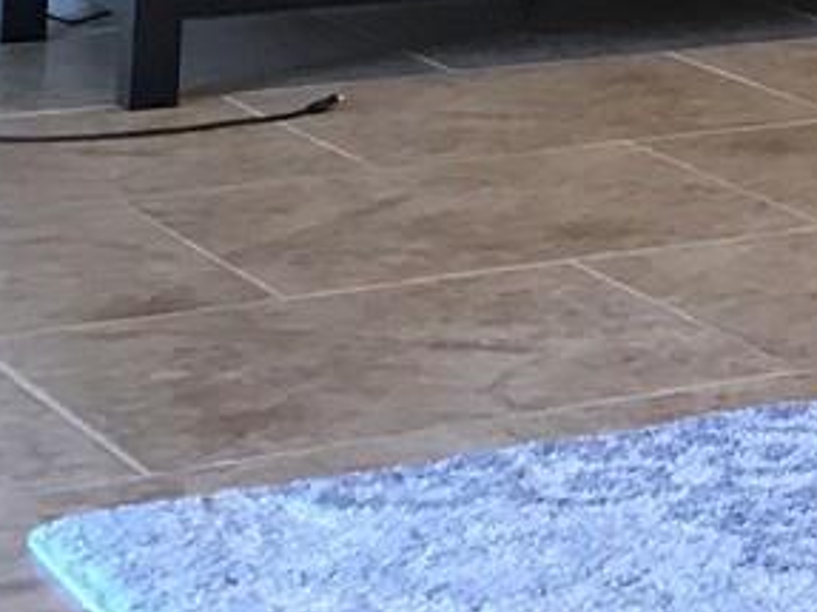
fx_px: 3680
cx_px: 2178
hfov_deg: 10.3
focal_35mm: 156
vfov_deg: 9.0
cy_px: -549
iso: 40
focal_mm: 3.99
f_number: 1.8
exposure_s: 1/24
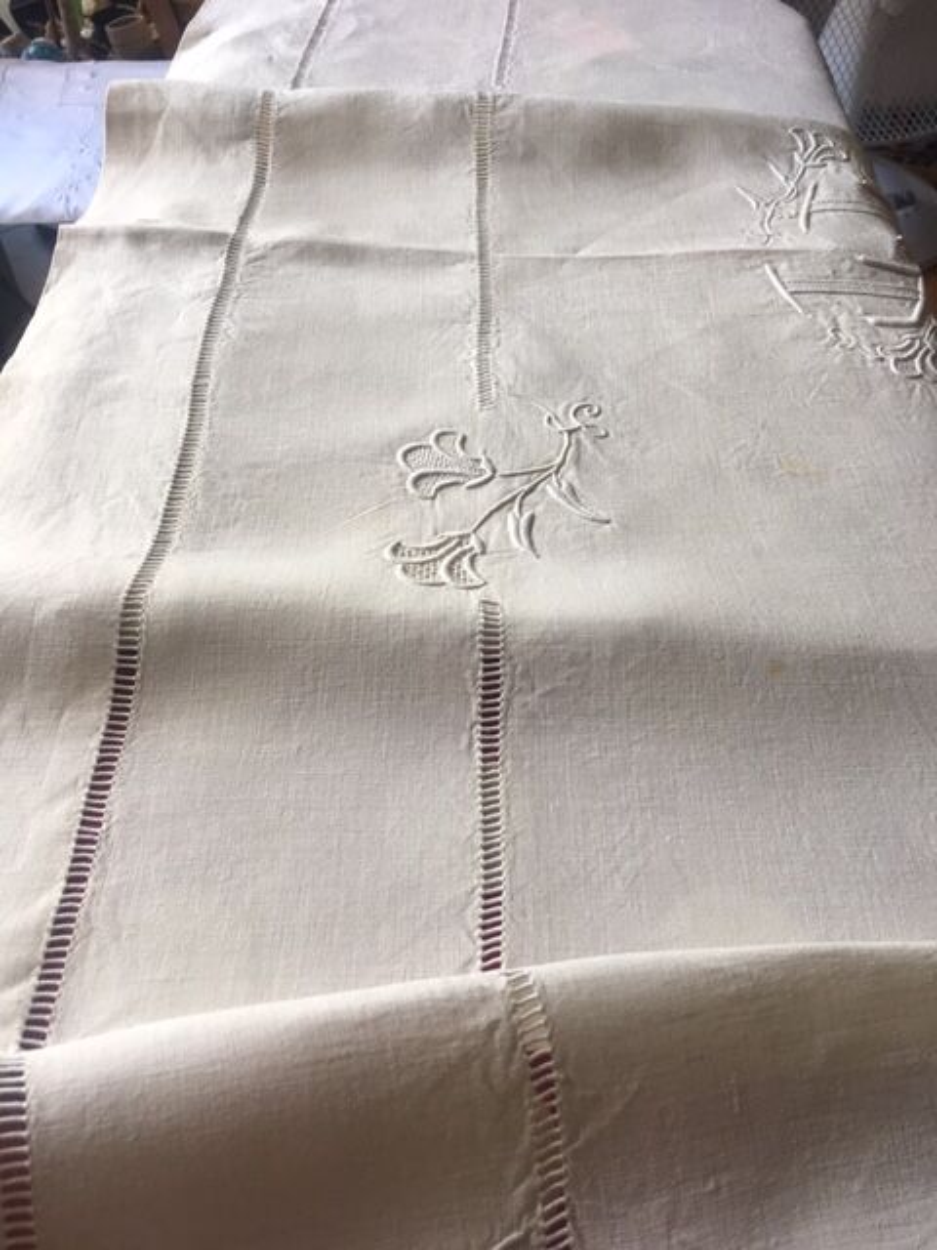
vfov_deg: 61.7
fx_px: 1047
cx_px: 468
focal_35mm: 29
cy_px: 625
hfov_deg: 48.2
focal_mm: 4.15
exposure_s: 1/100
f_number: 2.2
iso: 40
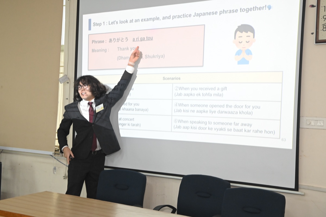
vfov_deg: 26.4
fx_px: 461
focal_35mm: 51
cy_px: 108
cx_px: 163
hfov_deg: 38.9
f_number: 6.3
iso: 6400
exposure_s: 1/100
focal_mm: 51
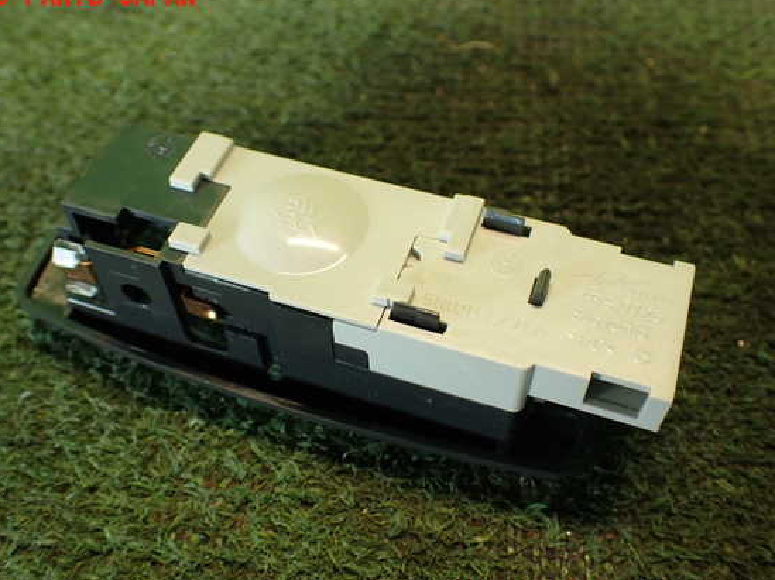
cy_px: 296
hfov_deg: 52.6
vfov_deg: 40.7
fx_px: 783
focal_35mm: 35
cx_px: 363
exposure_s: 1/30
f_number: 2.4
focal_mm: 5.79
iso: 200
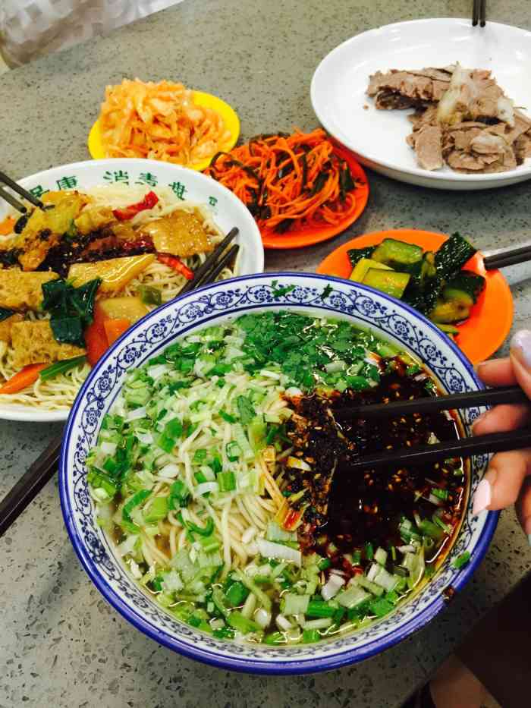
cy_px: 354
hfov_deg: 48.2
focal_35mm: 29
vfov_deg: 61.7
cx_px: 266
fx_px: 593
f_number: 2.2
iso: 50
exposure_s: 1/17
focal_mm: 4.15
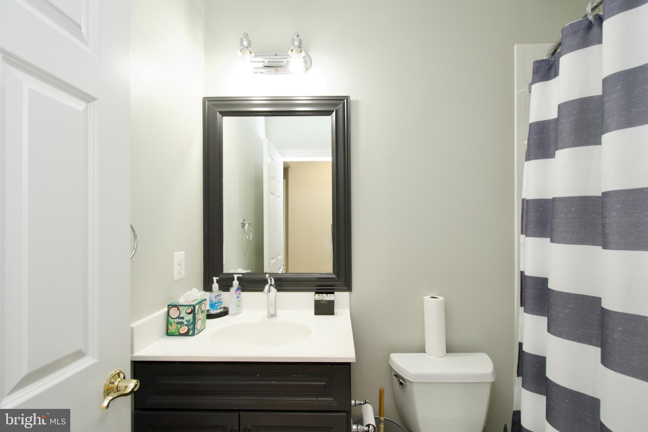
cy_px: 216
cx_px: 324
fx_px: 270
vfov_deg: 77.3
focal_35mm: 15
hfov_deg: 100.4
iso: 320
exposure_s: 1/13
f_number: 7.1
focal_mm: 10
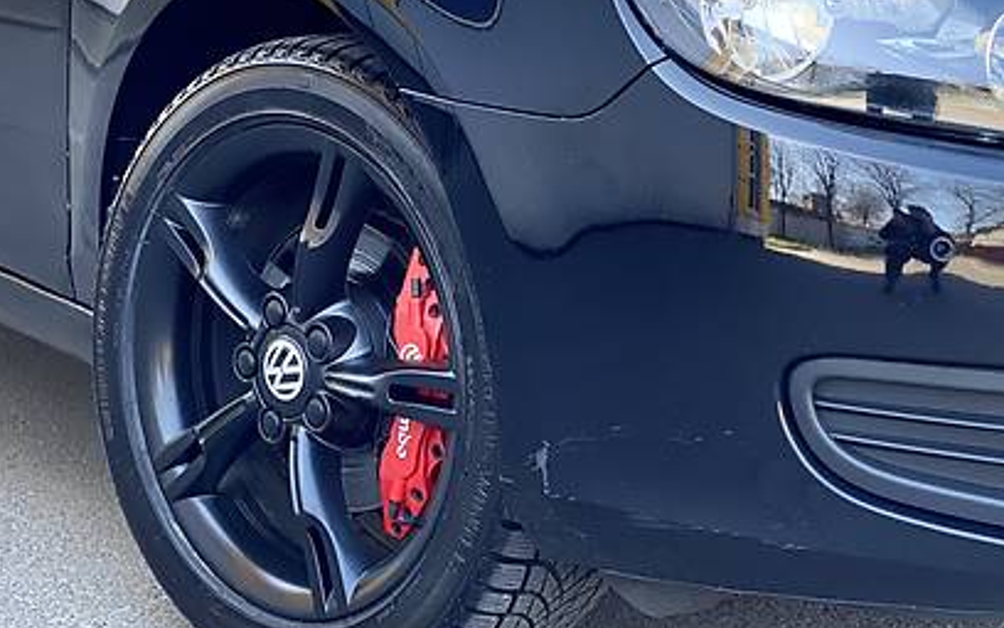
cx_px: 423
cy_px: 17
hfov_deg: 19.3
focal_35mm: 108
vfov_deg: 12.0
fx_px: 2955
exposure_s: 1/122
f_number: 2
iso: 32
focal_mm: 6
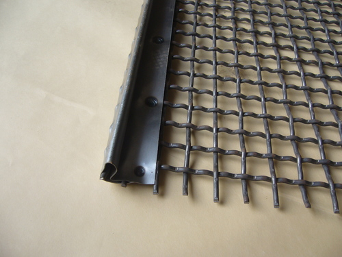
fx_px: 346
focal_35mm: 35
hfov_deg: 52.6
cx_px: 171
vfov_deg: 40.7
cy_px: 128
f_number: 2.8
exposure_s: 1/60
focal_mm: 5.8
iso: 80
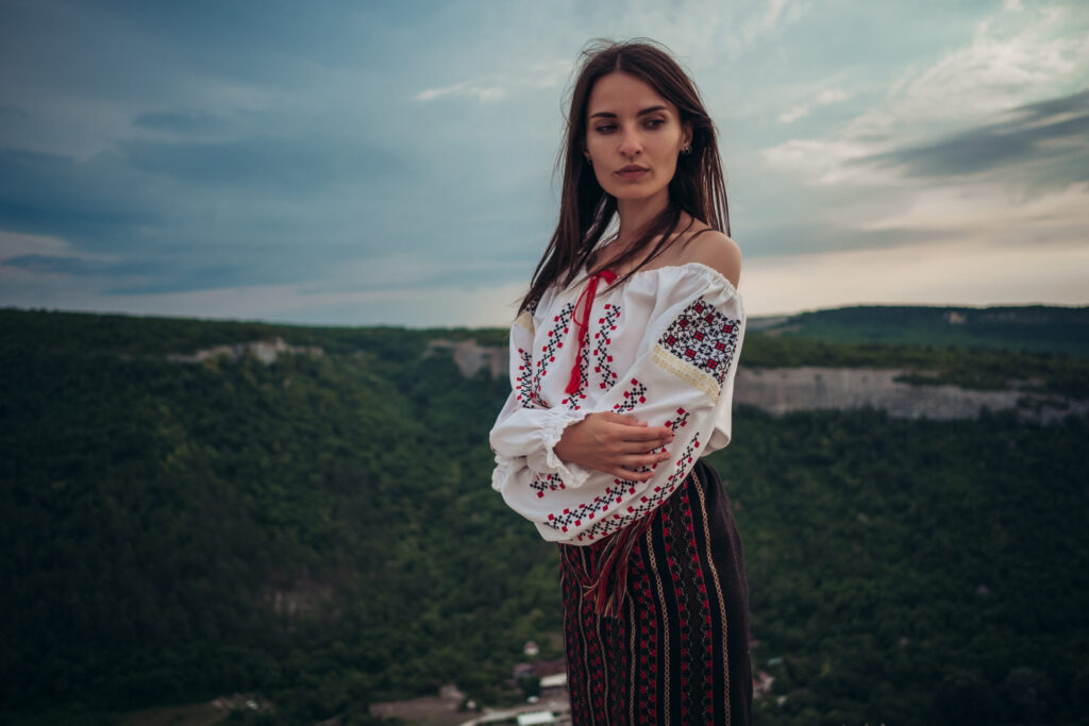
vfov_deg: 37.9
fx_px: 1059
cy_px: 363
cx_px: 544
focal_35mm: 35
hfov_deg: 54.4
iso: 200
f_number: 2
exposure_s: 1/4400
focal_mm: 23
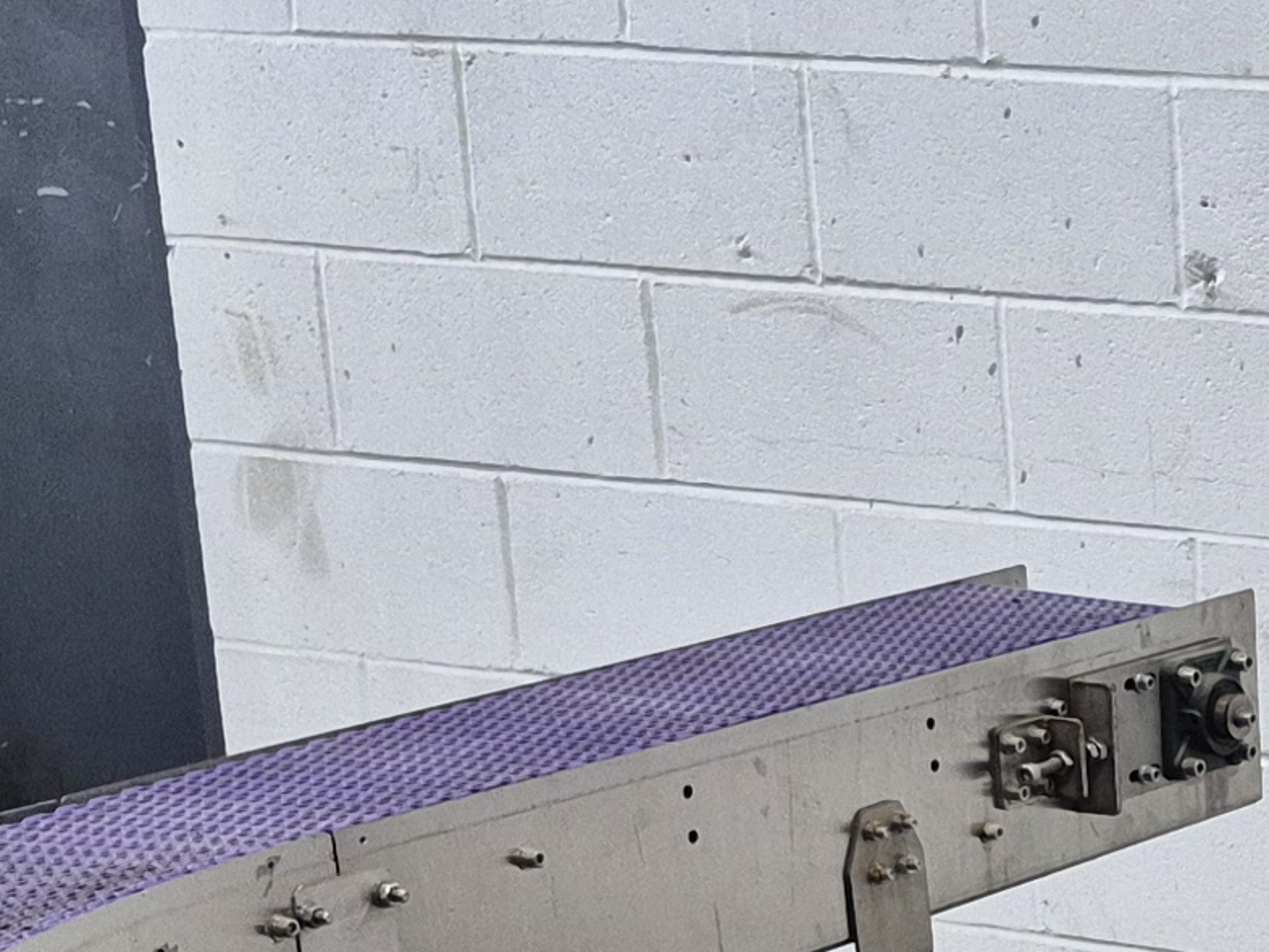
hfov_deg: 15.2
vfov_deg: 12.2
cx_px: 2047
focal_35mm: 117
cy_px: 1281
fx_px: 4290
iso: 250
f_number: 1.8
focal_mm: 5.4
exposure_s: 1/120
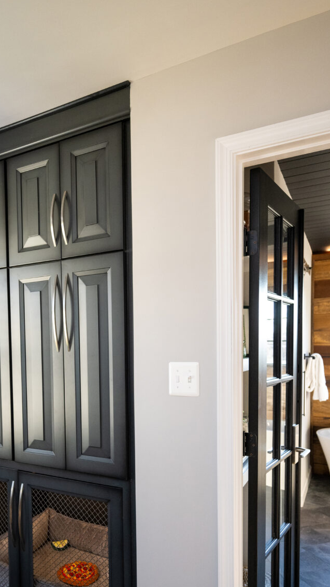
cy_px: 372
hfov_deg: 40.8
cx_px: 88
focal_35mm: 28
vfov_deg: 67.3
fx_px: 431
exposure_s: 1/200
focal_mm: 19.5
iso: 2000
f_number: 4
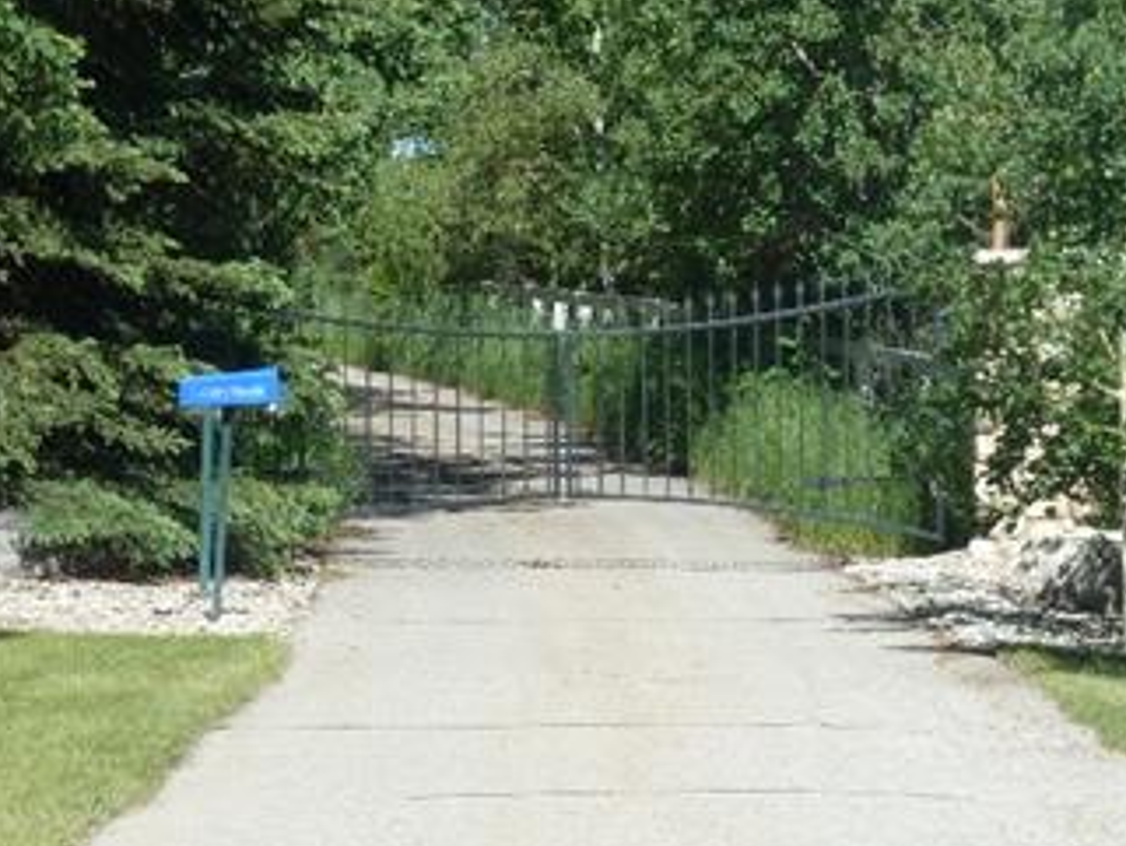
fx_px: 7191
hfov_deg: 9.0
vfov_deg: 6.7
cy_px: 421
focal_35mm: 221
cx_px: 596
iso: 80
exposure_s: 1/320
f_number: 4.4
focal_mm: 18.2
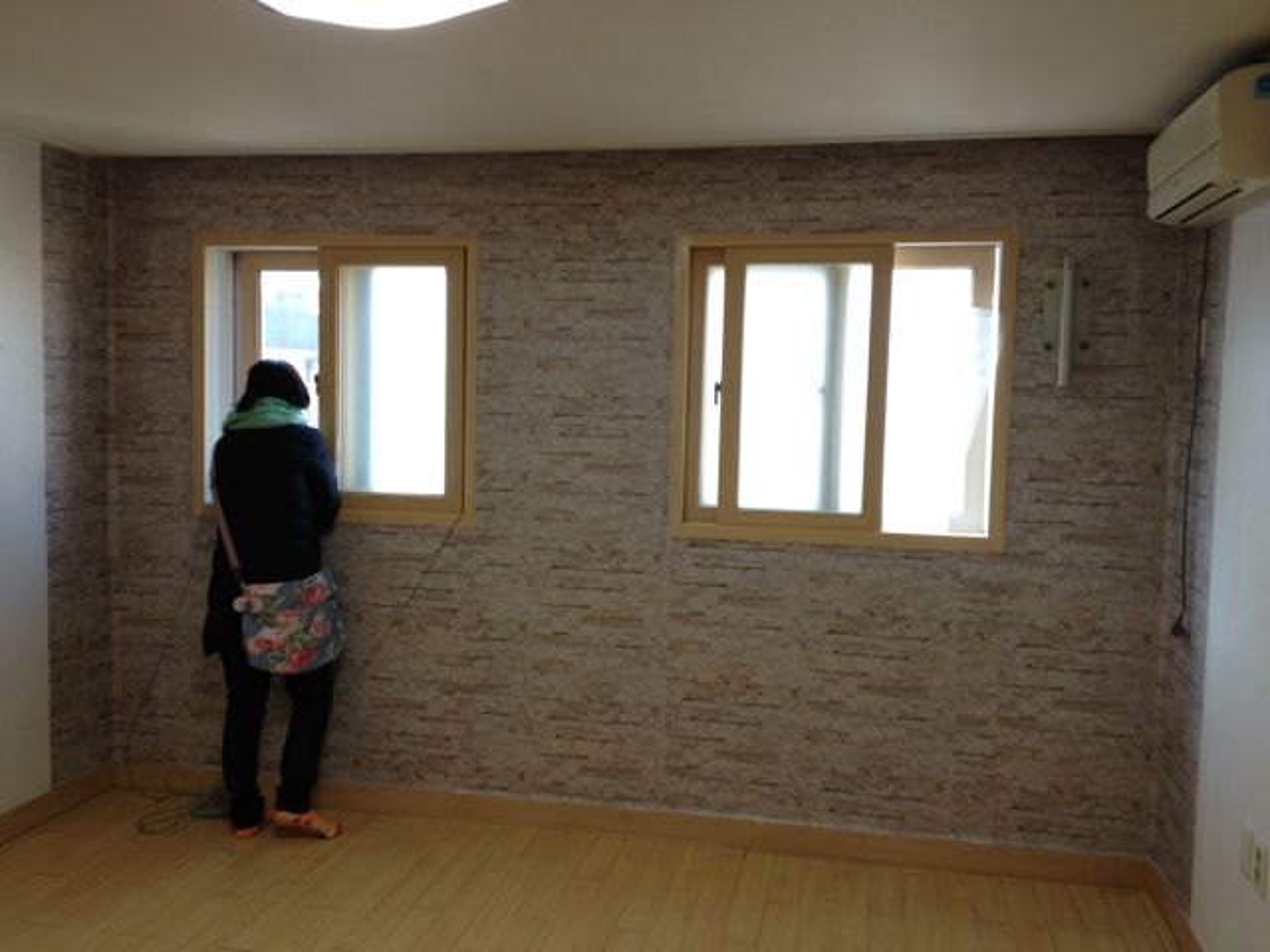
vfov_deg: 40.7
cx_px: 635
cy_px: 476
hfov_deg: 52.6
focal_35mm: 35
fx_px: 1284
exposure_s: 1/40
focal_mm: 4.28
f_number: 2.4
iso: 64
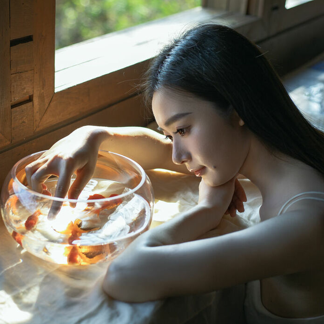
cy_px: 162
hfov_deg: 26.8
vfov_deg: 26.9
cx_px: 118
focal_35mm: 64
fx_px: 678
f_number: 2.8
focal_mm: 50
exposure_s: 1/125
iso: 100
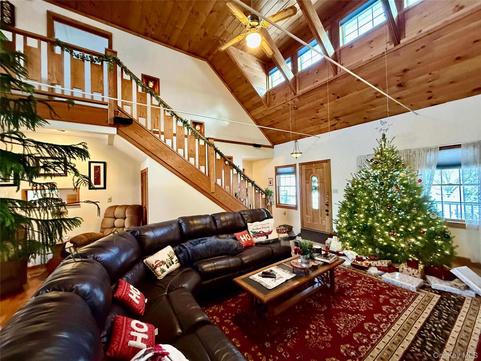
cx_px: 240
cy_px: 180
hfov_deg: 102.1
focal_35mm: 14
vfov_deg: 85.7
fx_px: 195
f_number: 2.2
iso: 800
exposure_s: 1/60
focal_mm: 2.22
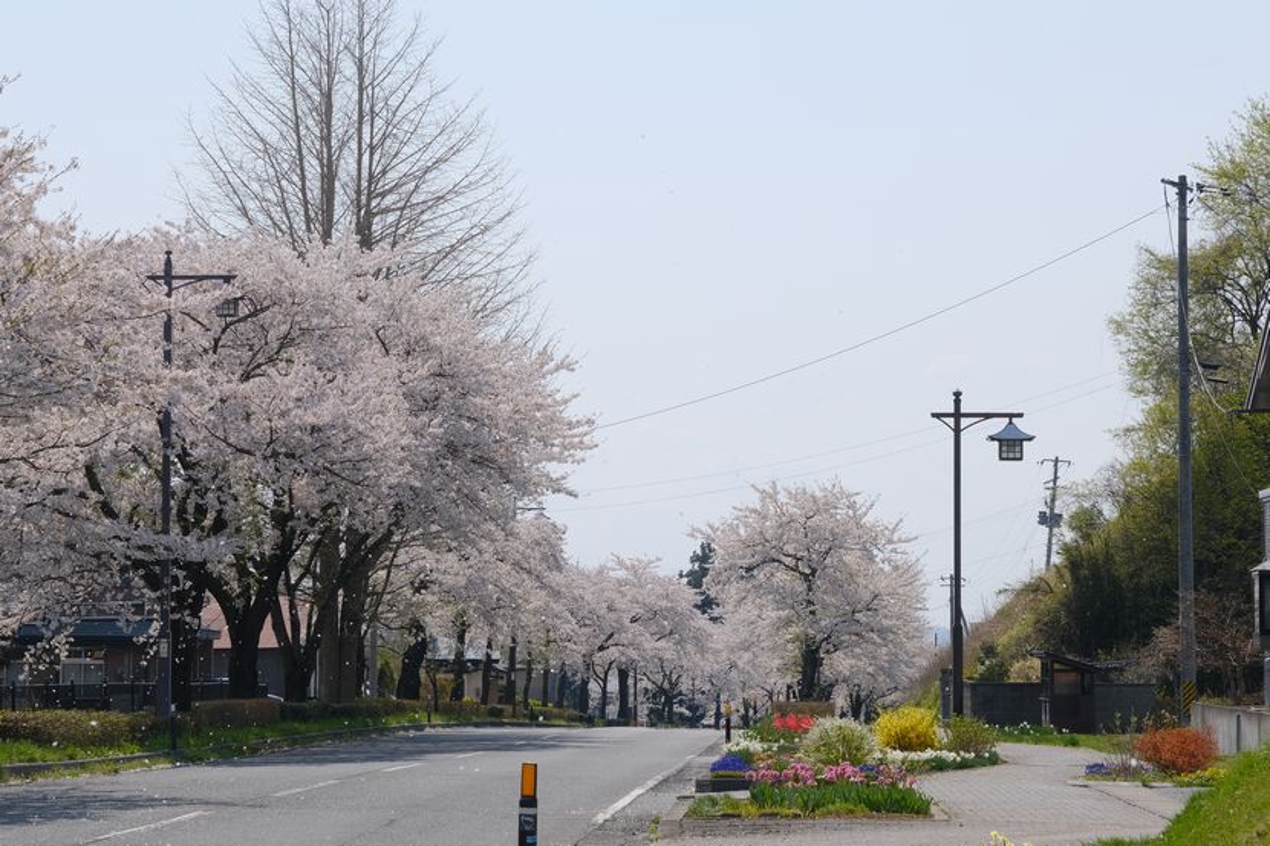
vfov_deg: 14.0
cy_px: 423
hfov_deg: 20.8
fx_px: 3456
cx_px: 635
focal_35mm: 98
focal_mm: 65.2
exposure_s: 1/500
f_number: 10
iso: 320
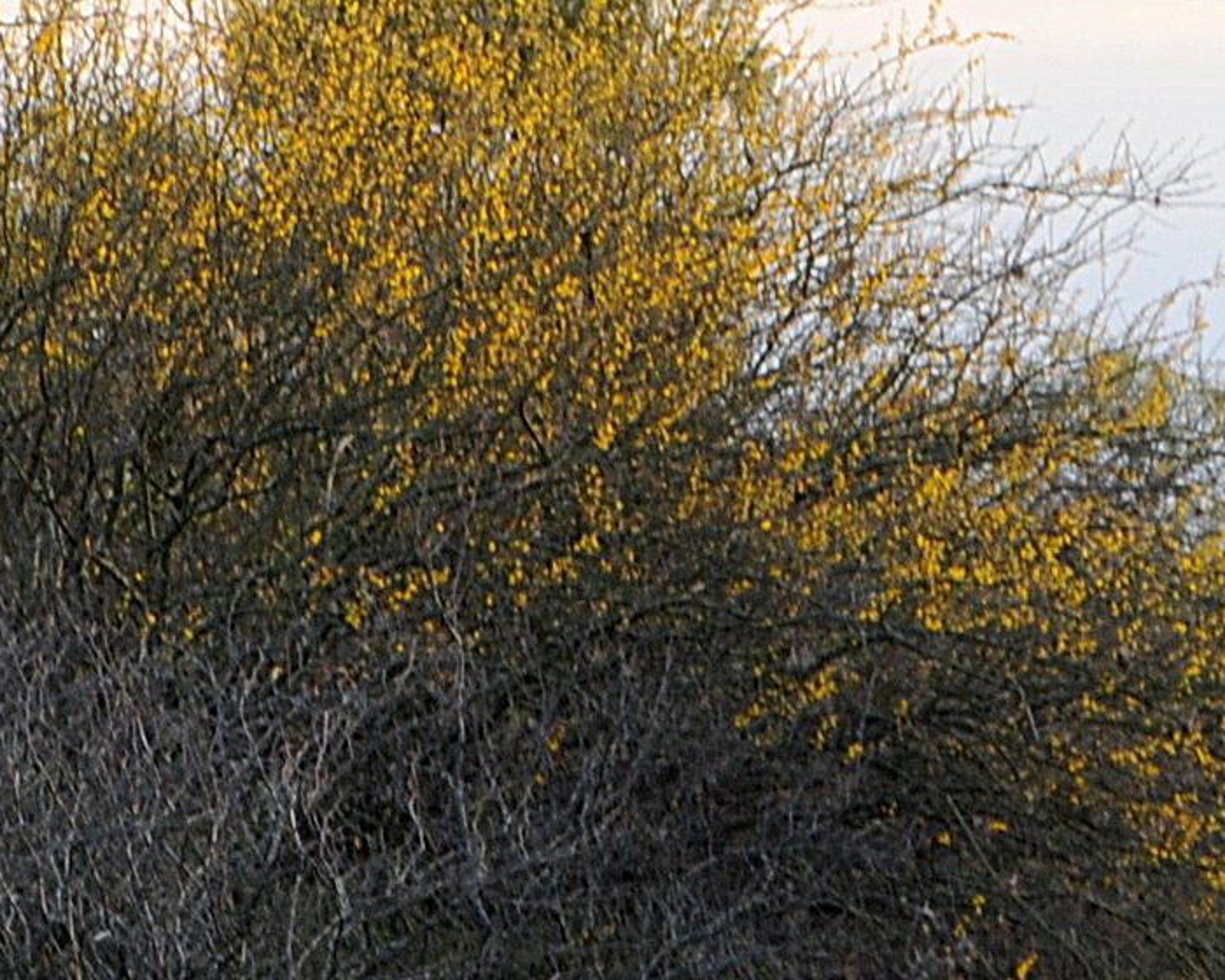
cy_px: 1309
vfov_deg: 3.1
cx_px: 2782
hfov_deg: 3.8
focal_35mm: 504
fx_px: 18273
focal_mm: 78
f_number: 11
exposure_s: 1/60
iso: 320
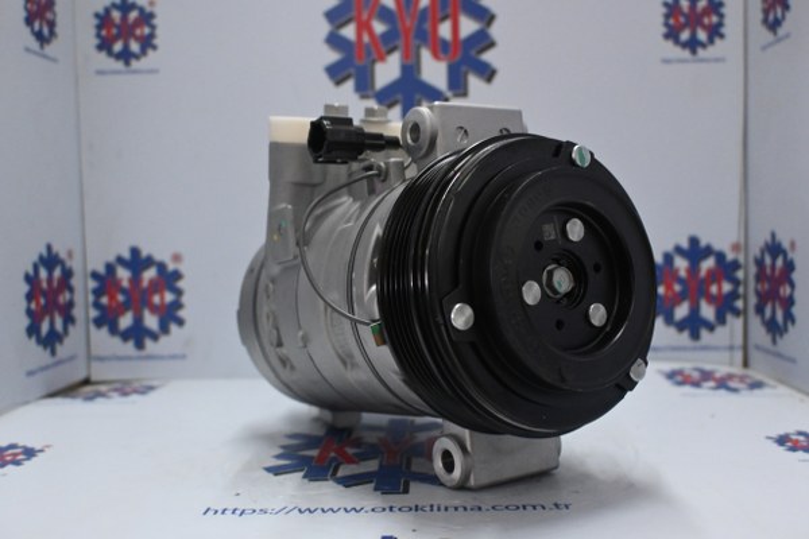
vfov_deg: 36.9
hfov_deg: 53.1
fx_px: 809
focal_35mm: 36
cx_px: 404
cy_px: 270
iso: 3200
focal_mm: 24
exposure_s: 1/100
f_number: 4.2
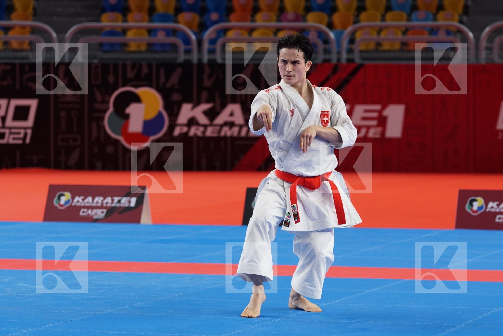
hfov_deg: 12.5
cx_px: 252
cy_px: 168
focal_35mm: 165
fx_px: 2305
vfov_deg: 8.3
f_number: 3.2
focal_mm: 110
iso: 800
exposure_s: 1/400
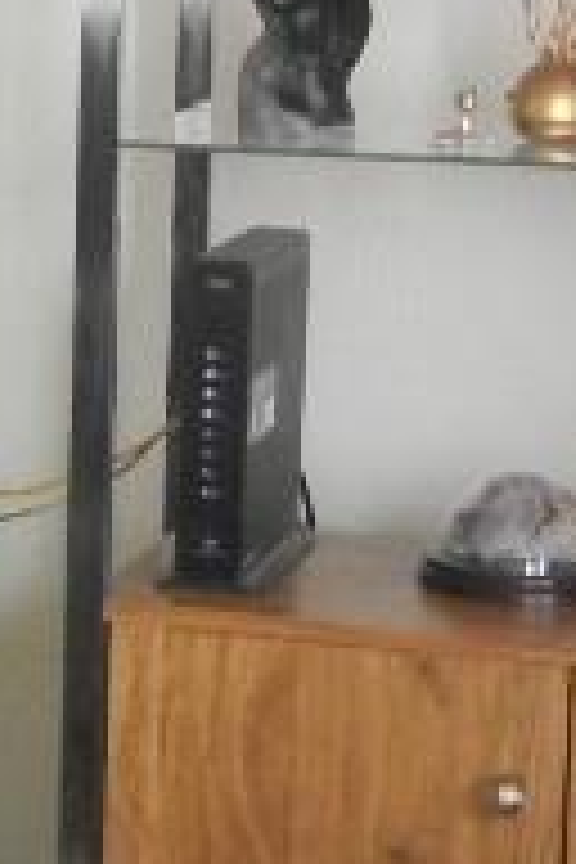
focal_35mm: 166
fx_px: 3984
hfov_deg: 7.9
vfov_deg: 12.3
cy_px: 216
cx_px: -544
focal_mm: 5.4
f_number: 3.5
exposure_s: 1/99.8
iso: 640
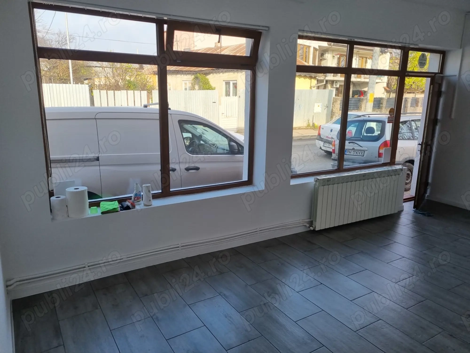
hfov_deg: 67.3
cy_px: 176
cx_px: 235
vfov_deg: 53.1
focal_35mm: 26
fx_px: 353
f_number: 1.8
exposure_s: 1/502
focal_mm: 5.4
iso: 50
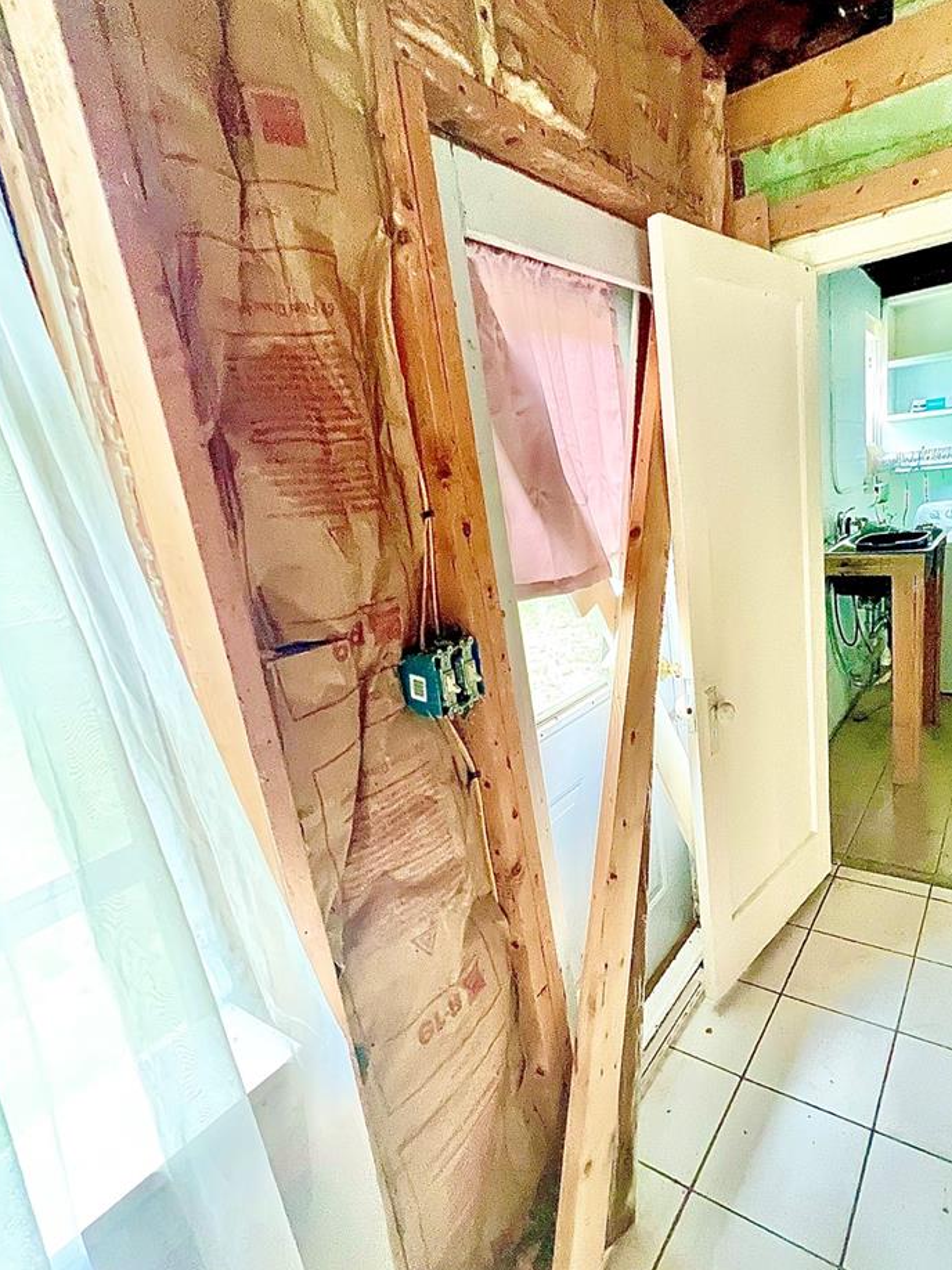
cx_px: 588
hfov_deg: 73.6
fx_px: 624
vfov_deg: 91.0
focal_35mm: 17
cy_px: 650
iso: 500
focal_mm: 1.57
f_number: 1.8
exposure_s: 1/60
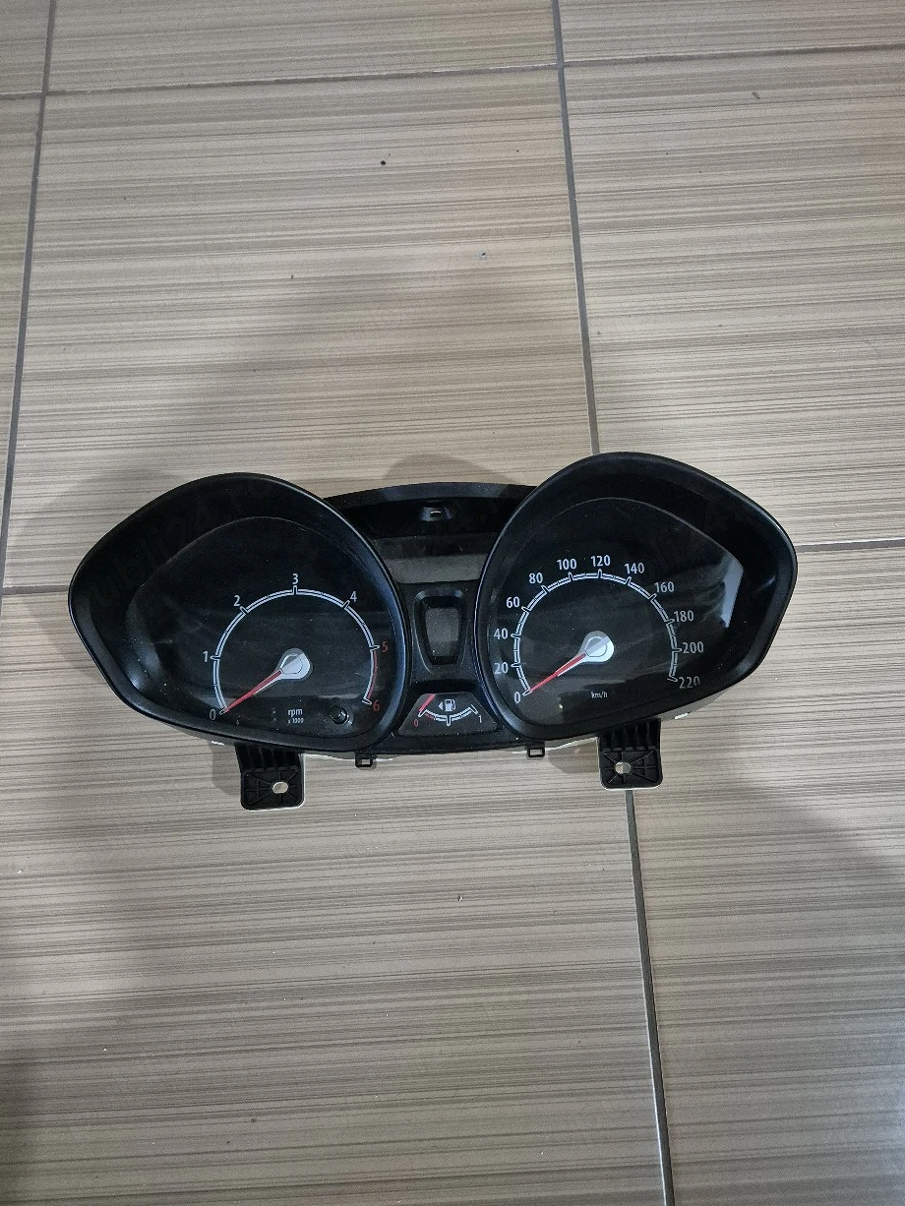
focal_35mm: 25
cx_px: 488
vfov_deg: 69.4
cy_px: 586
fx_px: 871
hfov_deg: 54.8
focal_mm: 5.4
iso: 2500
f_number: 1.8
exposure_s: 1/100
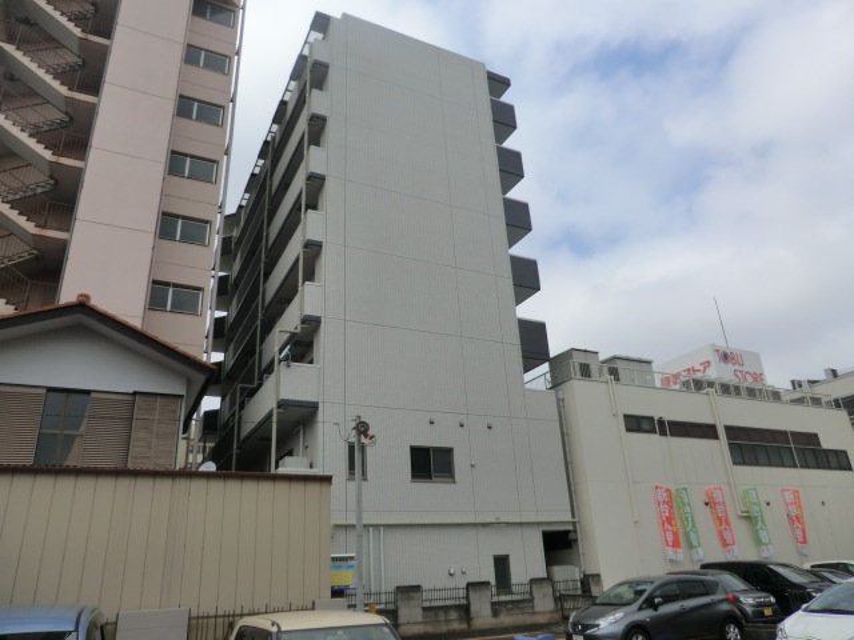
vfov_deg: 56.8
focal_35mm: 24
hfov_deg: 71.6
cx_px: 427
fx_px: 592
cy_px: 320
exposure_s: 1/320
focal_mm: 4.3
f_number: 7.5
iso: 80
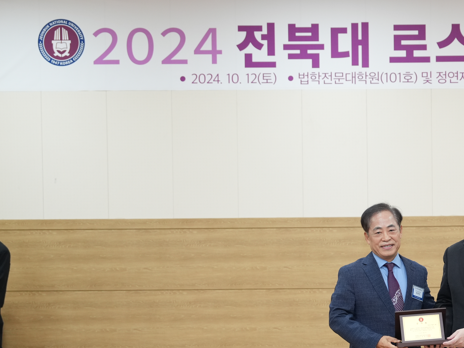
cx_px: 444
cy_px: 257
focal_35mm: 75
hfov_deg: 25.0
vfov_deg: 19.5
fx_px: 1005
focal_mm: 38
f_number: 2.8
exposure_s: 1/125
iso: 800
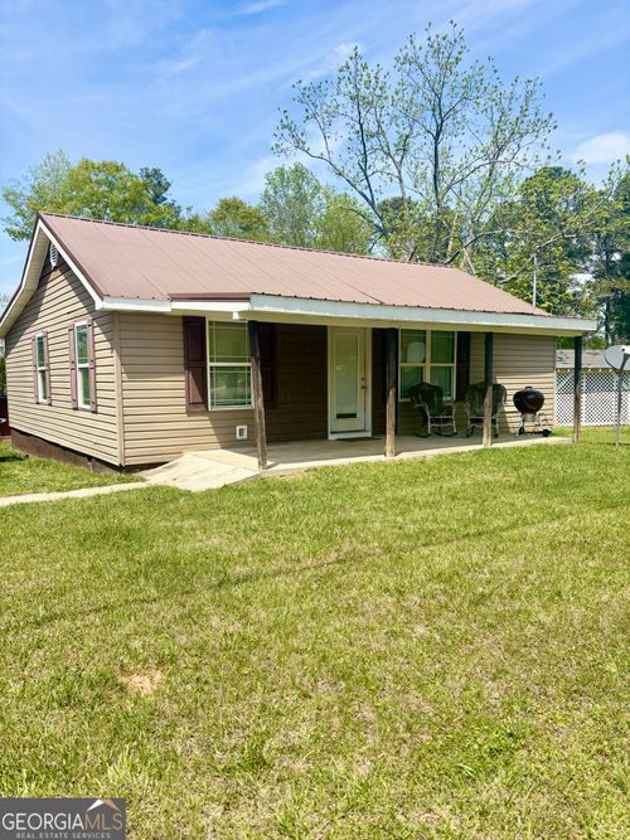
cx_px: 315
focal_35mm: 26
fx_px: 631
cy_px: 420
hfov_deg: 53.0
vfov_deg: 67.3
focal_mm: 5.96
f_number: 1.6
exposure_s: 1/2513
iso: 50
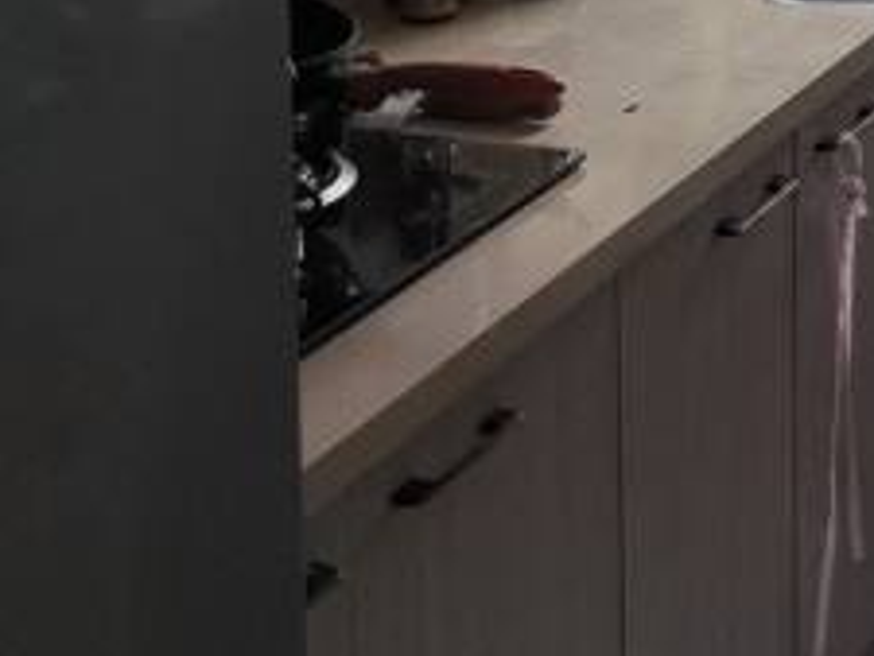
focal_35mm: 96
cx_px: 1239
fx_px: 2425
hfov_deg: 18.5
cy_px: -151
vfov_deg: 14.9
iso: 50
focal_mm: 5.75
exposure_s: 1/248
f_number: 2
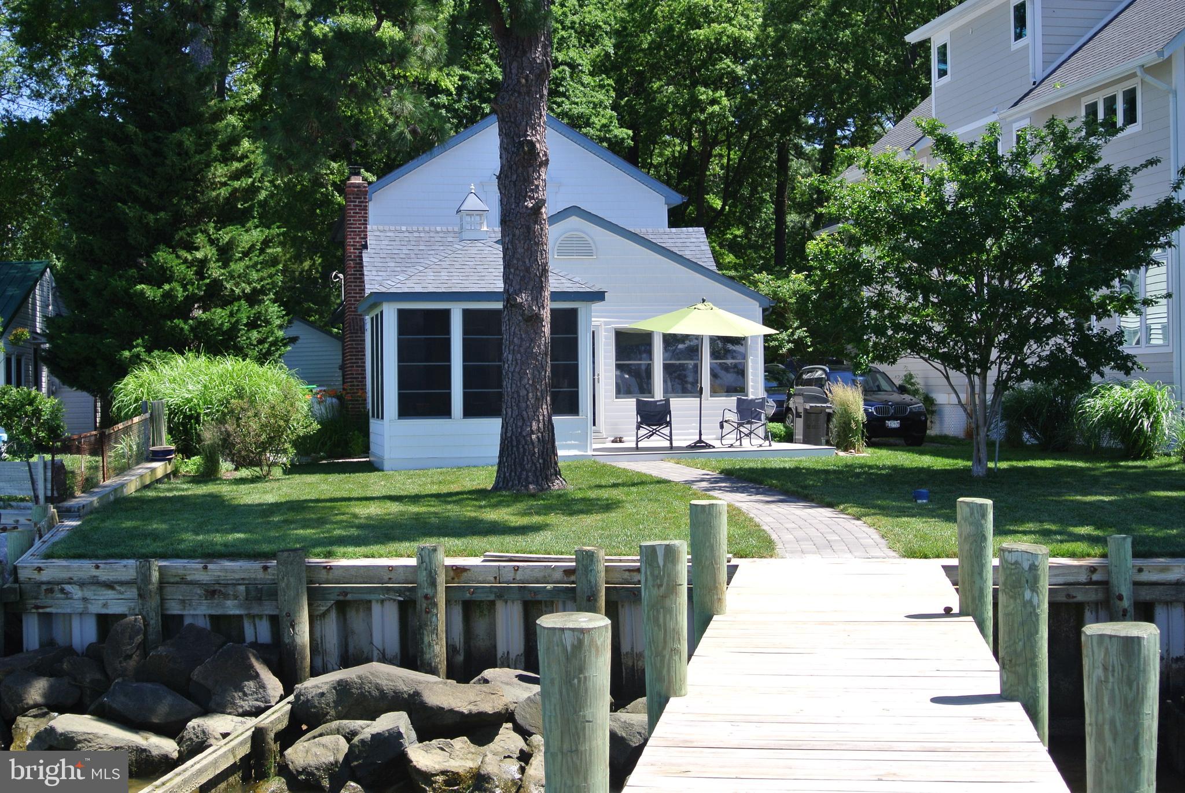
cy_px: 396
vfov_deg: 27.6
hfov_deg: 40.3
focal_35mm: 49
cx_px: 592
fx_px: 1614
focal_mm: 18.2
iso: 100
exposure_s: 1/320
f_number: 4.5
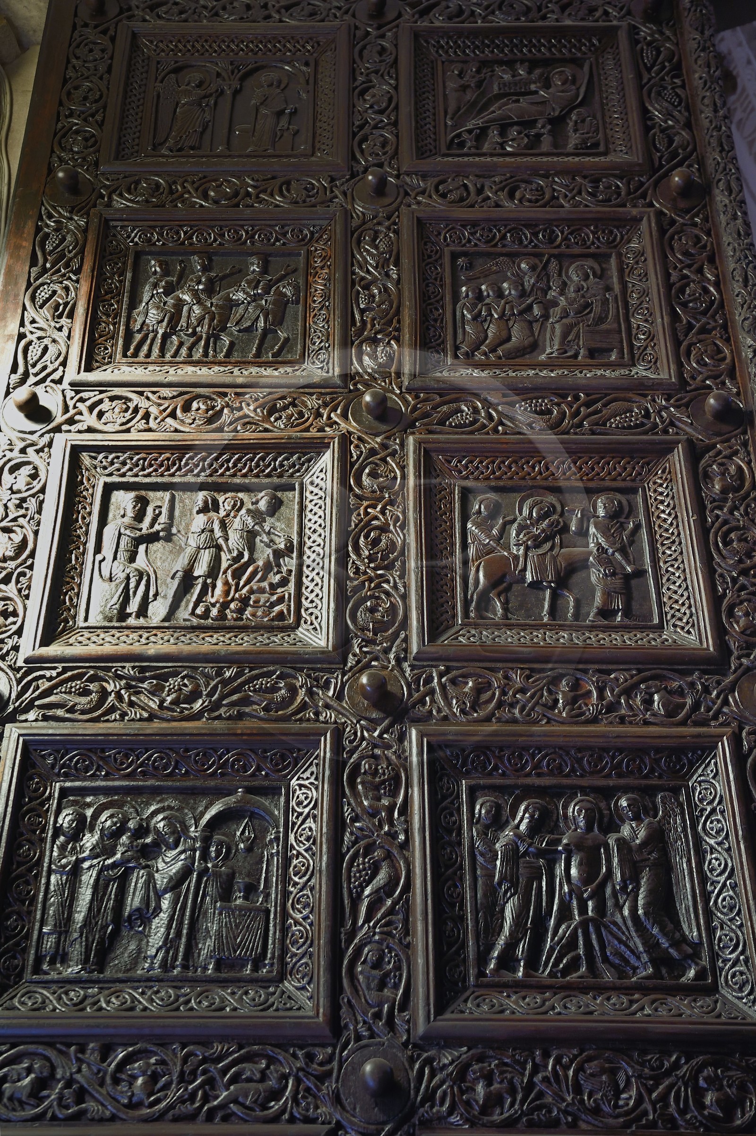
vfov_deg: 43.6
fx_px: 1419
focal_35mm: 45
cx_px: 378
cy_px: 568
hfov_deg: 29.8
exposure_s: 1/40
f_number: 6.3
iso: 1600
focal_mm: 45
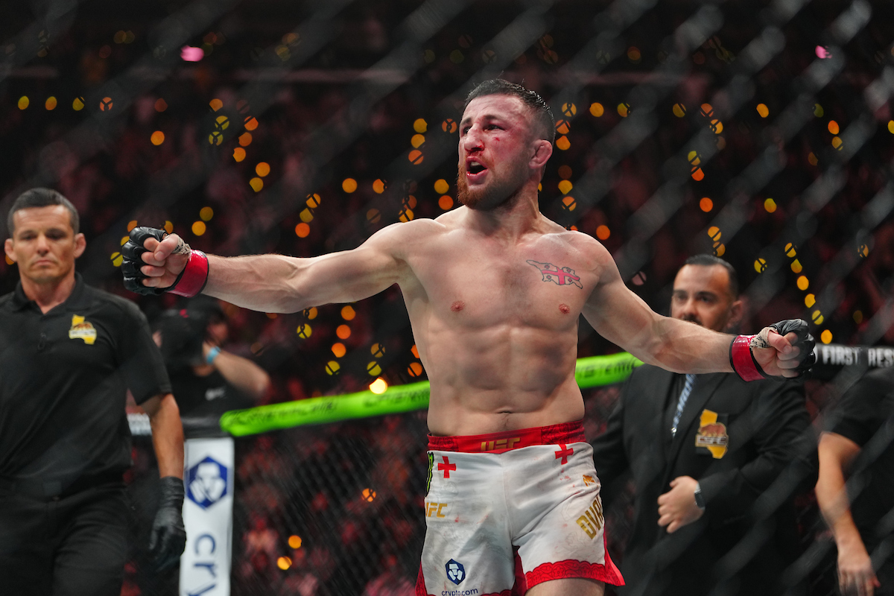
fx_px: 2260
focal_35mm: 91
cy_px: 298
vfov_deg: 15.0
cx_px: 447
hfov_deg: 22.4
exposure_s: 1/1250
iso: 2000
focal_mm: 91
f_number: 2.8
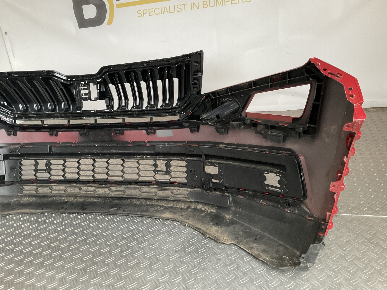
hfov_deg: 61.7
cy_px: 145
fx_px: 324
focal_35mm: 29
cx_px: 194
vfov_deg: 48.2
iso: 200
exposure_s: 1/33
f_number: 1.8
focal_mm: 3
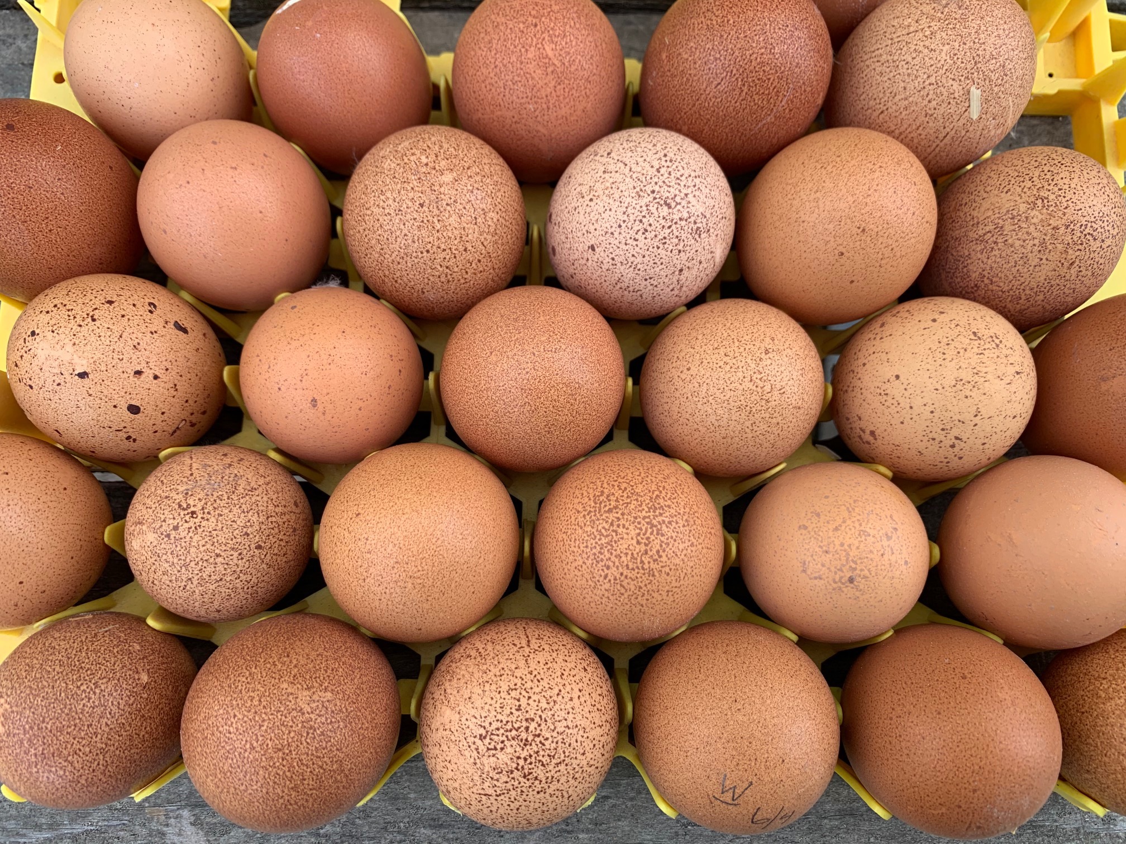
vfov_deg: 53.1
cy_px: 422
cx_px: 563
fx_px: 846
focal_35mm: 26
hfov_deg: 67.3
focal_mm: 4.25
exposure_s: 1/122
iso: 25
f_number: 1.8
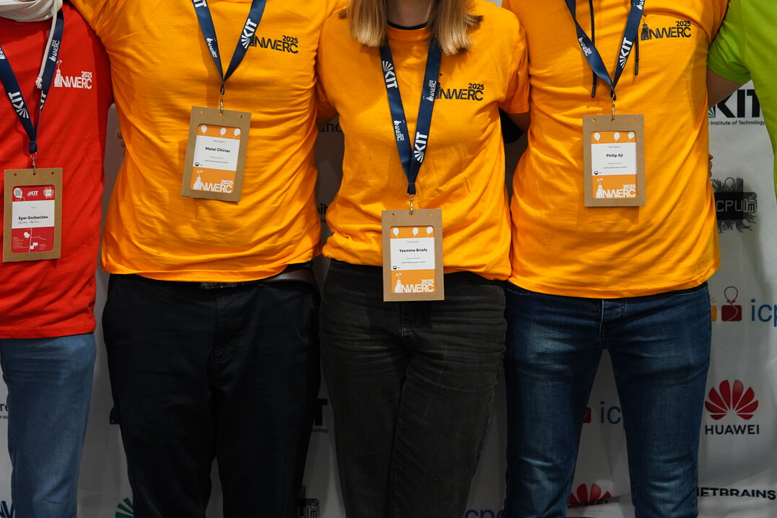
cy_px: 132
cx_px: 428
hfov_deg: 27.0
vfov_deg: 18.1
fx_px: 1619
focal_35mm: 75
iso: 640
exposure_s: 1/50
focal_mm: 50
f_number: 2.8
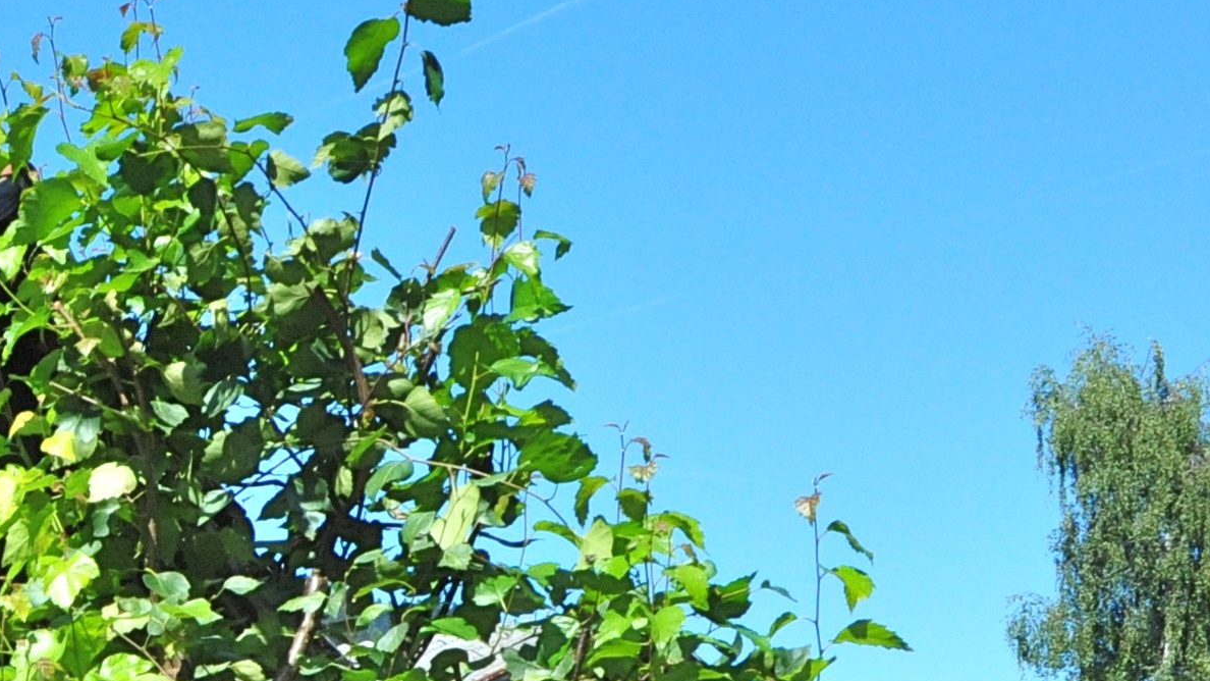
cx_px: -842
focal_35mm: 135
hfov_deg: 14.3
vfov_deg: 8.6
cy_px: 1226
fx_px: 4331
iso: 2000
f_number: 16
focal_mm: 36
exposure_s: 1/1000
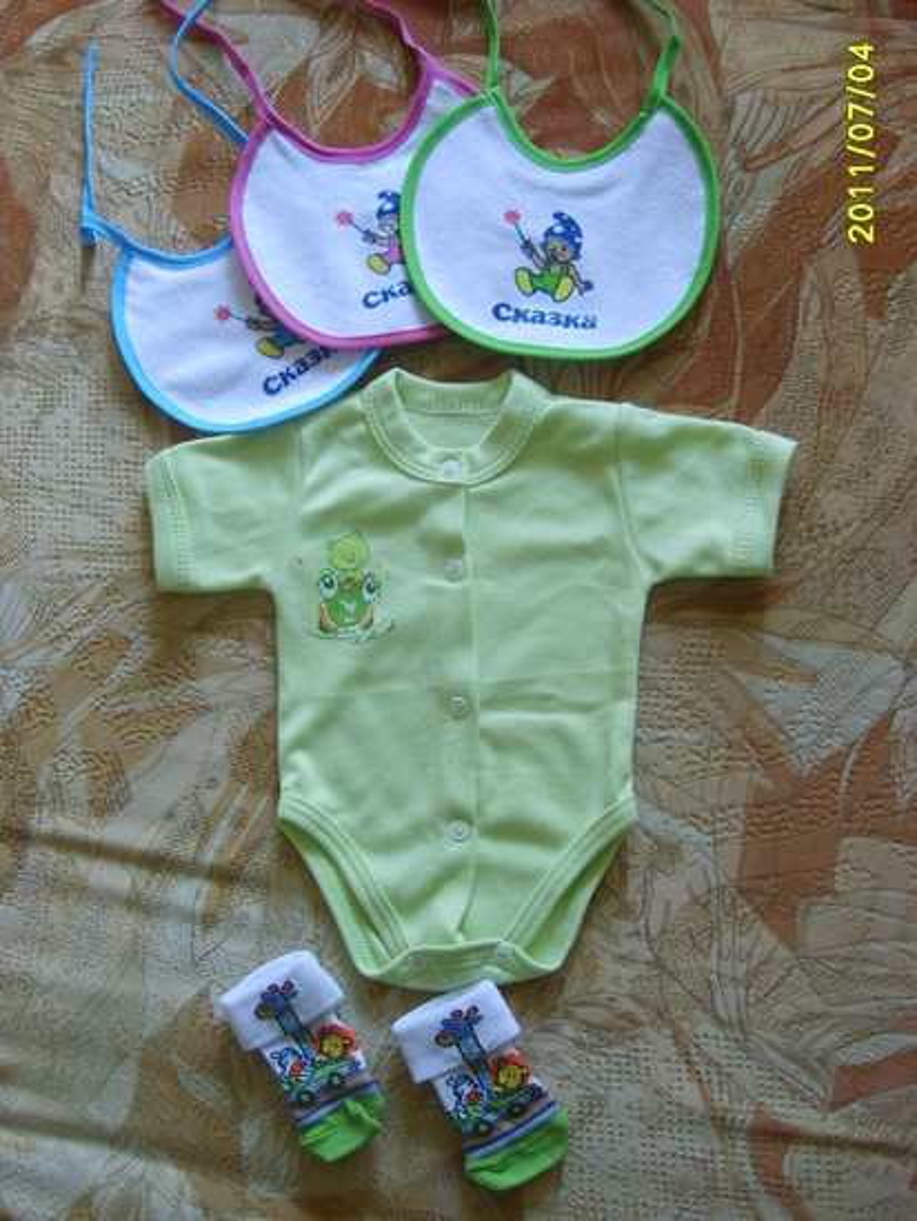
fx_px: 1235
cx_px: 458
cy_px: 610
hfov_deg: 40.7
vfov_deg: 52.6
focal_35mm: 35
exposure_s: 1/30
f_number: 2.8
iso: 54
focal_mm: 5.8
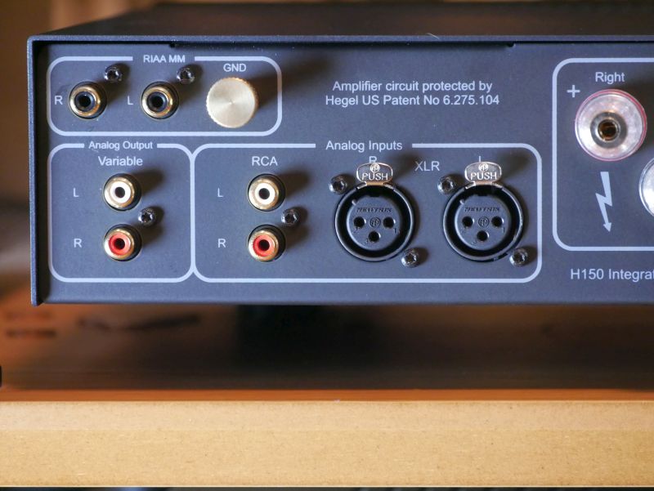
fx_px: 5293
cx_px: 327
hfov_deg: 7.1
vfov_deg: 5.3
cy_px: 246
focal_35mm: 280
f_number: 5.6
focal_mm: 140
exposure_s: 1/25
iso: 3200
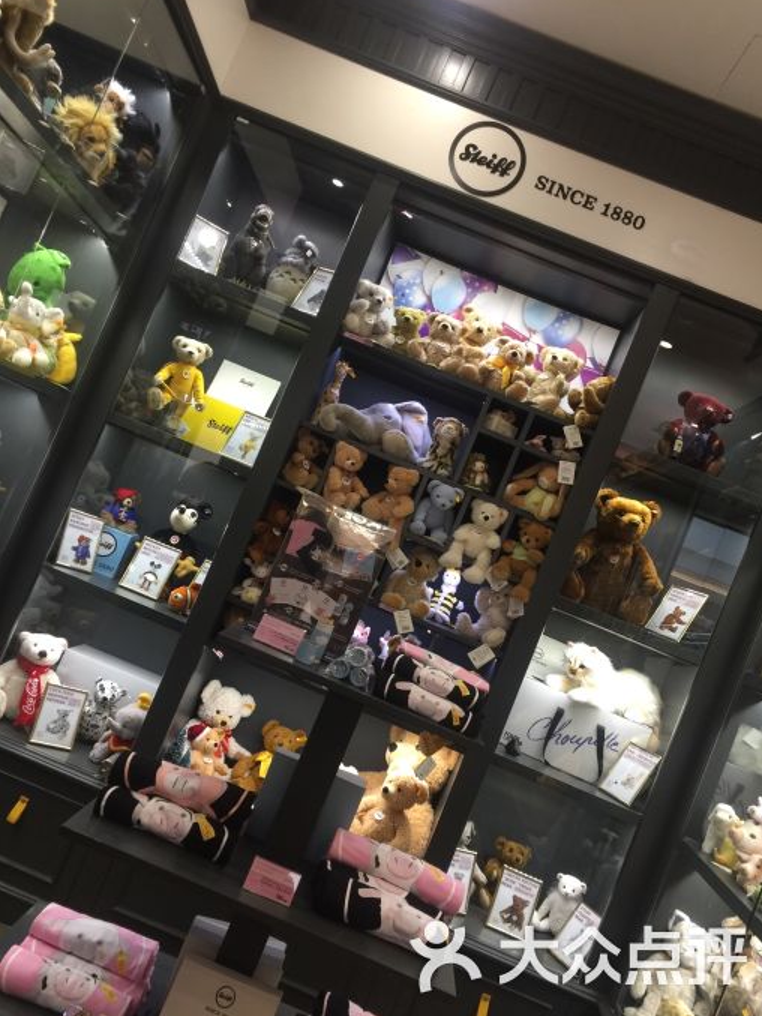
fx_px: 880
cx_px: 392
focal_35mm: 30
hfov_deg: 46.8
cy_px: 509
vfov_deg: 60.0
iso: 40
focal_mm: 4.15
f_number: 2.2
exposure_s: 1/17
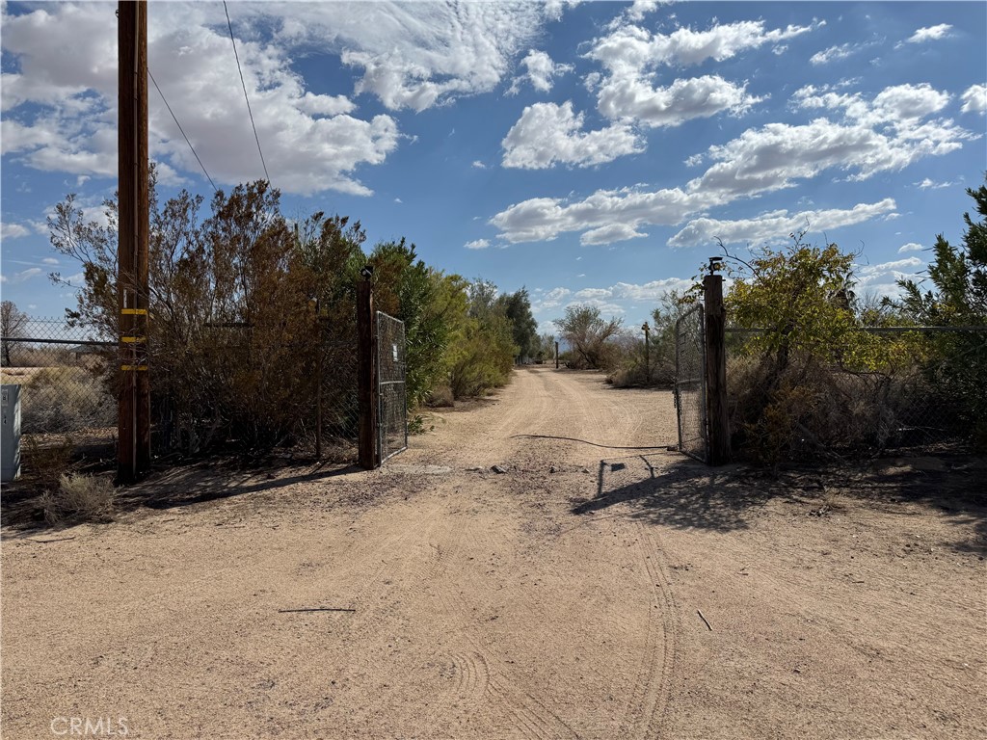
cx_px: 494
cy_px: 370
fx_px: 684
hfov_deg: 71.6
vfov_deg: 56.8
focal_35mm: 24
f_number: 1.78
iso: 80
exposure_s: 1/12346
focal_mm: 6.76
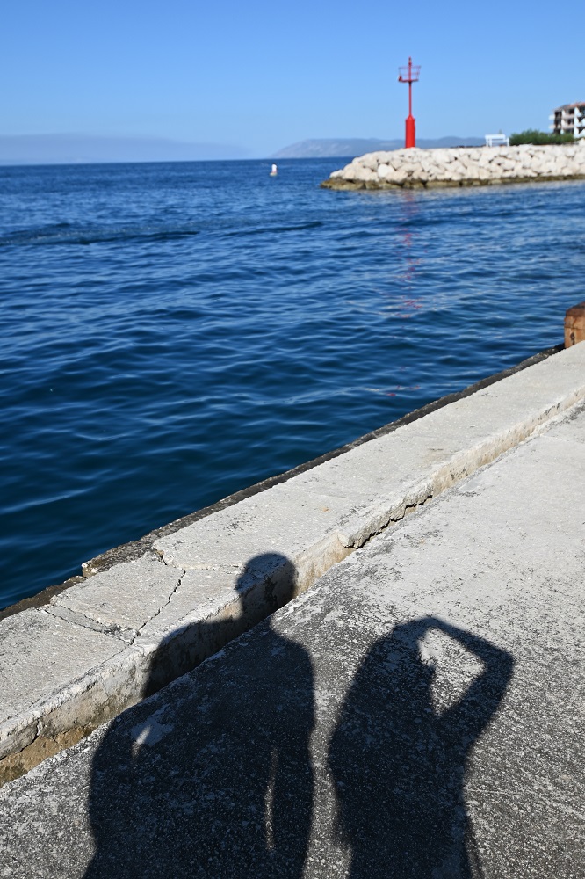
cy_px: 440
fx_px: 878
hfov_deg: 36.8
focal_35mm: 36
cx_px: 292
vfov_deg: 53.1
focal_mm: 24
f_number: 4.5
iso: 100
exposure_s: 1/1000
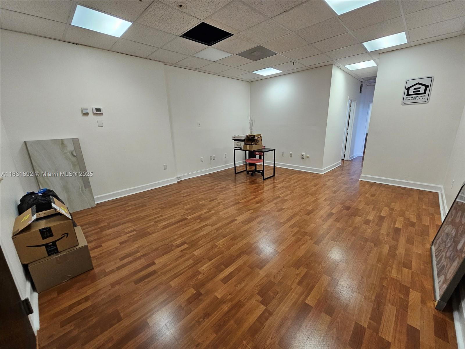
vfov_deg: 89.9
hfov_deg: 106.2
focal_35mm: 13
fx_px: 175
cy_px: 174
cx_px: 232
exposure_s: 1/60
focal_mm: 2.2
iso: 250
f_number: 2.2
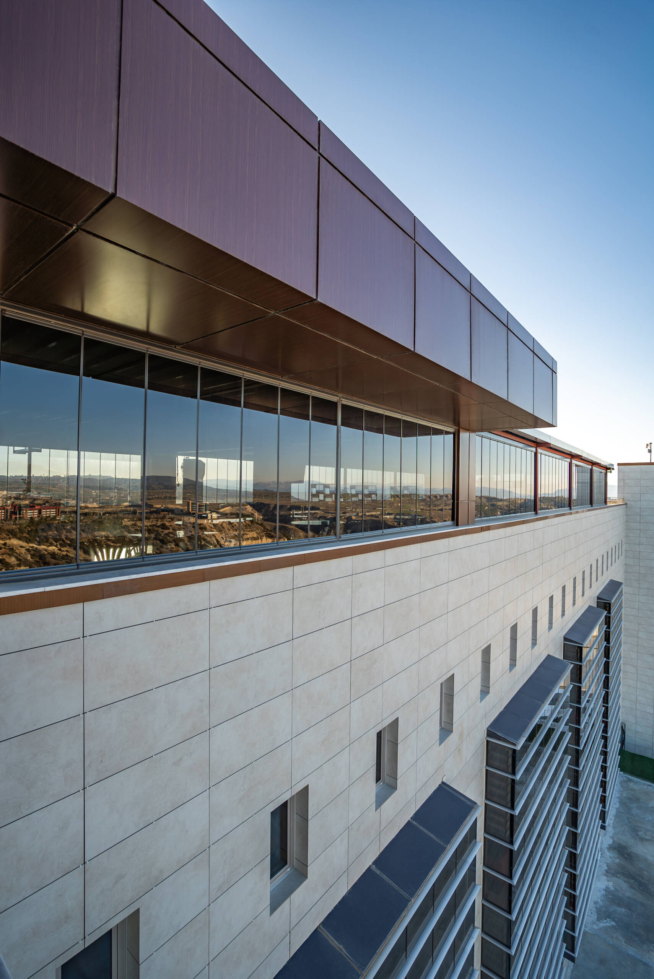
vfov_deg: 96.7
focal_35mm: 16
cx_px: 327
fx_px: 435
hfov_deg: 73.8
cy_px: 490
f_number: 4
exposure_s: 1/320
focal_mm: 16
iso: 100
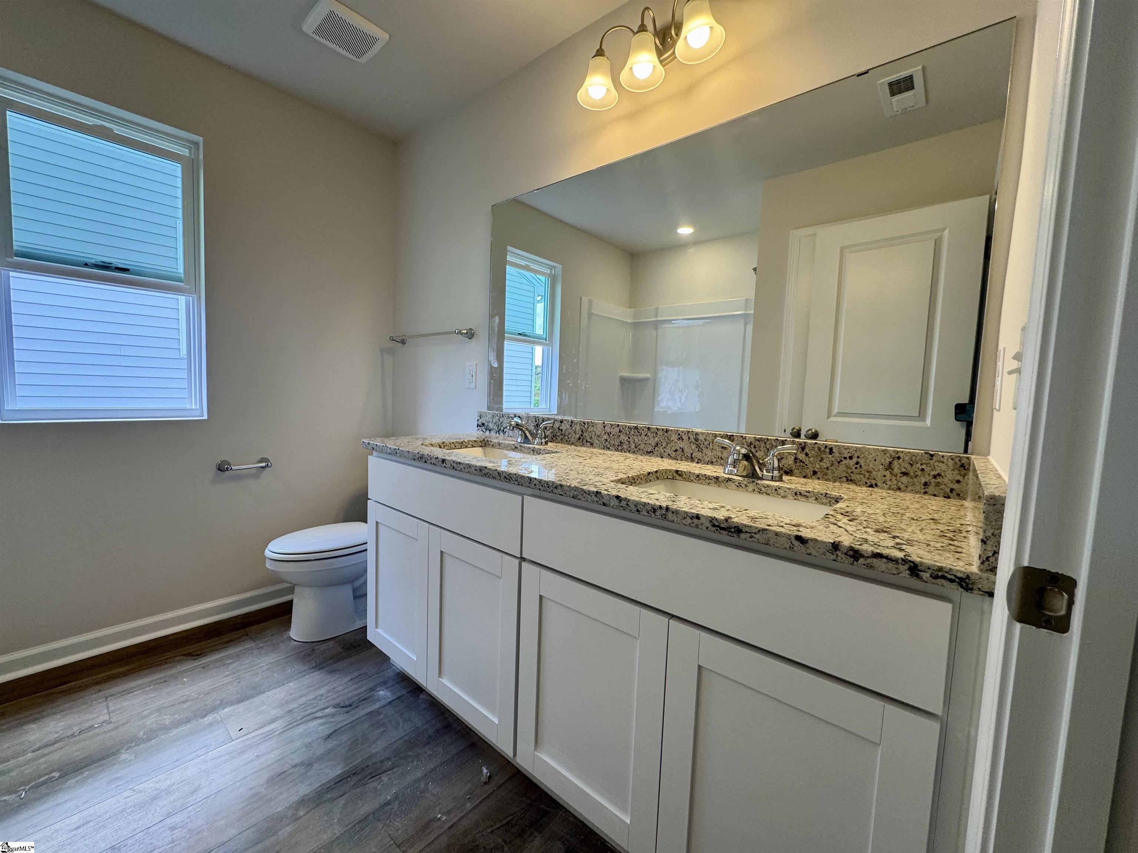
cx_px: 569
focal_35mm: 14
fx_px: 460
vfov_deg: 85.7
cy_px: 426
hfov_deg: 102.1
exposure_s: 1/120
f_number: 2.2
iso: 80
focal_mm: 2.22
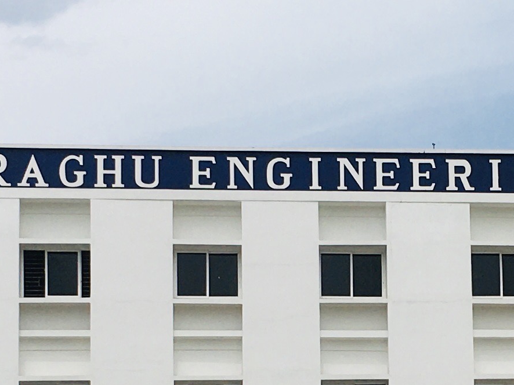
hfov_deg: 14.8
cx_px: 472
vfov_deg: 11.1
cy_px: 431
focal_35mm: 132
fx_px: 1959
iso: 25
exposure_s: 1/2959
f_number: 2.2
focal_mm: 4.15
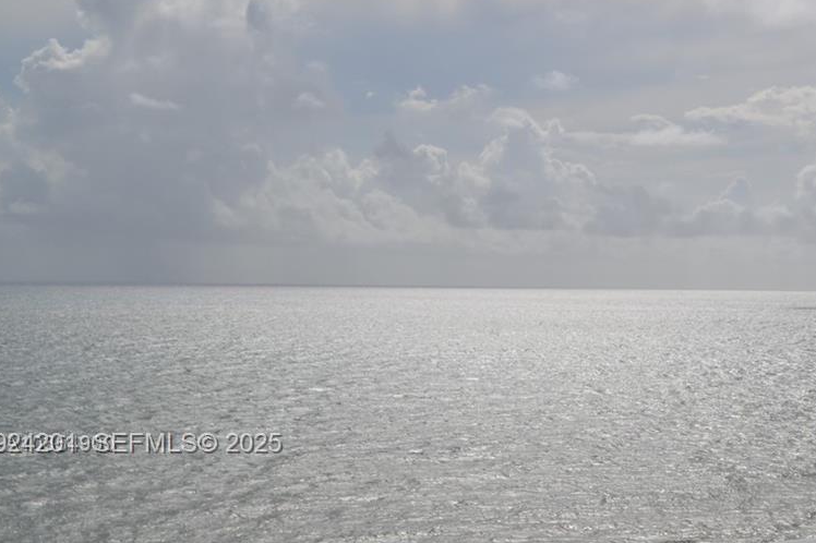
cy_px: 445
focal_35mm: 77
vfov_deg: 17.5
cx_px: 815
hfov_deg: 25.1
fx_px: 1744
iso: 100
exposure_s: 1/400
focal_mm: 24
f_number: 10
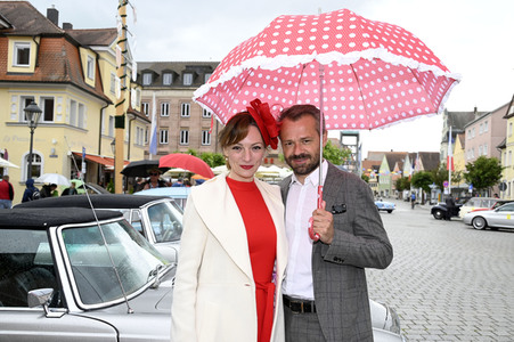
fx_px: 478
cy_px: 171
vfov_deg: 39.4
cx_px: 257
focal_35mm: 34
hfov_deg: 56.5
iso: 320
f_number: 6.3
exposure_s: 1/160
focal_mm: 33.5
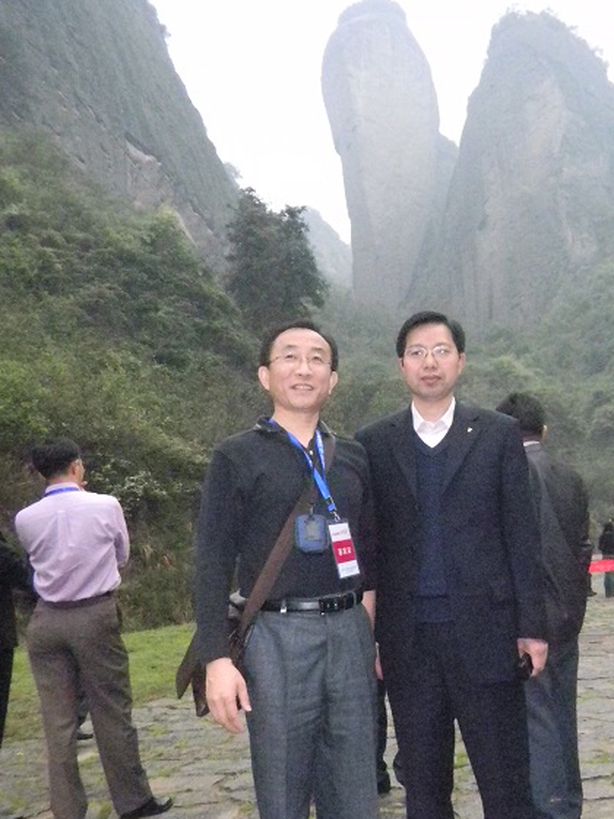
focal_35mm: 40
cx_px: 415
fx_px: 946
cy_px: 475
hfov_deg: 35.6
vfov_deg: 46.6
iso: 1600
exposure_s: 1/419
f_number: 7.8
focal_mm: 5
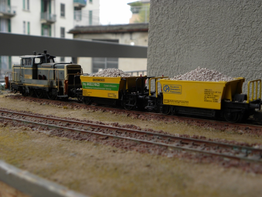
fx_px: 310
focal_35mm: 41
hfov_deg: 45.8
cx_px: 131
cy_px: 98
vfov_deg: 35.1
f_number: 3.2
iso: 64
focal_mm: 7.3
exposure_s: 1/104
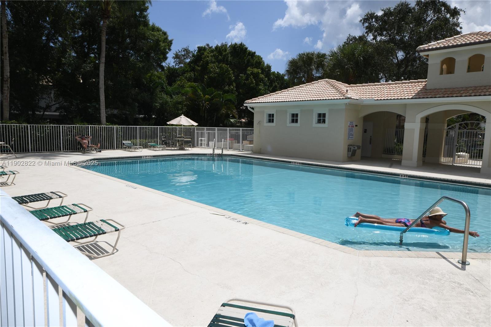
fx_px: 327
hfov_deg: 73.8
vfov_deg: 53.1
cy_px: 164
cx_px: 246
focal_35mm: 24
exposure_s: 1/250
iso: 200
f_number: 20
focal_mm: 16
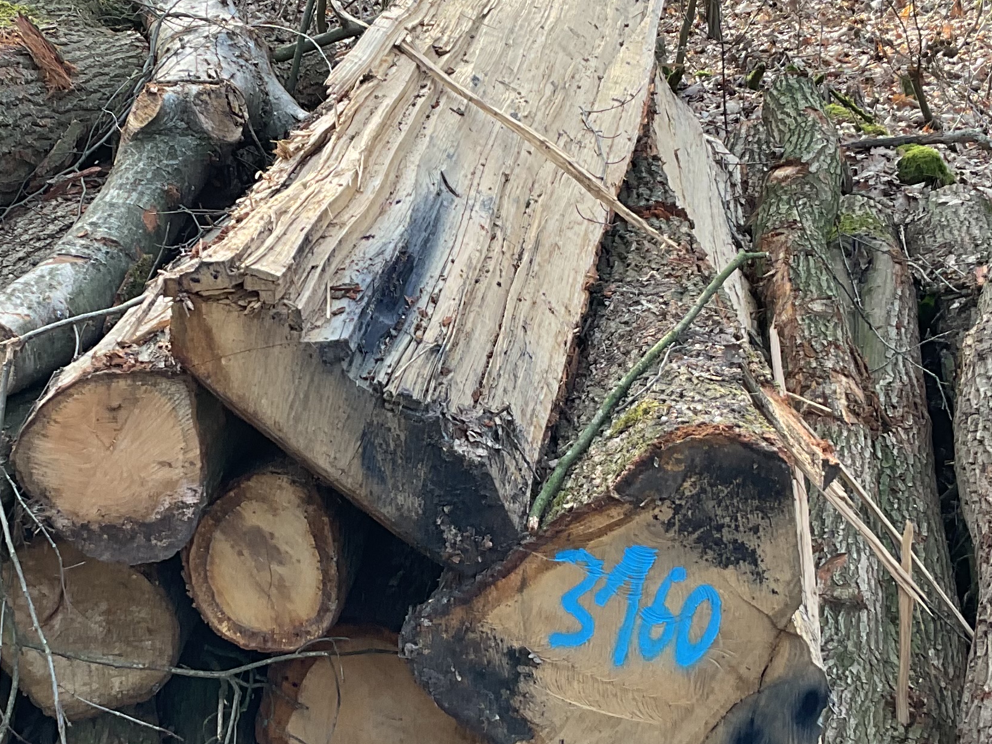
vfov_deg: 20.7
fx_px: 2035
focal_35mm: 71
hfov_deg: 27.3
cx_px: 344
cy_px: 386
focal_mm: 3
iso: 20
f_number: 1.8
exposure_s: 1/120
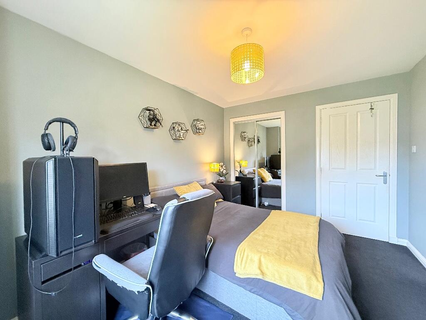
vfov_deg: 85.7
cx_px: 213
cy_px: 160
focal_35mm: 14
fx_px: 172
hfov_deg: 102.1
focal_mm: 2.22
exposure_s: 1/50
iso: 500
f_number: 2.2
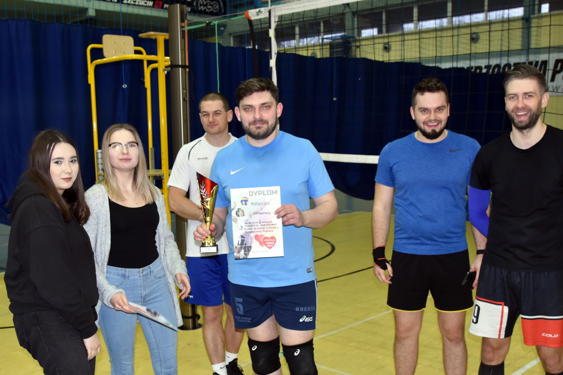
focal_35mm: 41
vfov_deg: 32.4
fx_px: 641
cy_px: 251
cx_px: 278
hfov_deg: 47.4
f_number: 4.5
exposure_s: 1/80
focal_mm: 20
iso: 800
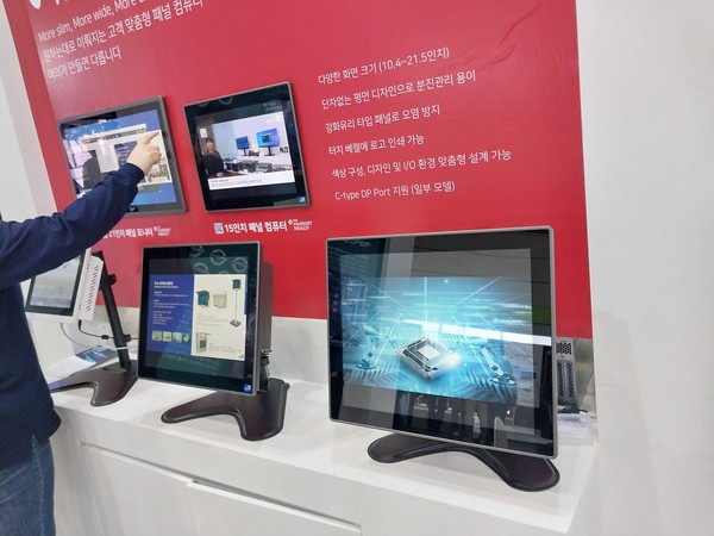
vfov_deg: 53.1
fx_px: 536
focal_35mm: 26
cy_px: 268
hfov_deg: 67.3
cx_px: 357
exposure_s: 1/60
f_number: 1.8
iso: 200
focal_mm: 4
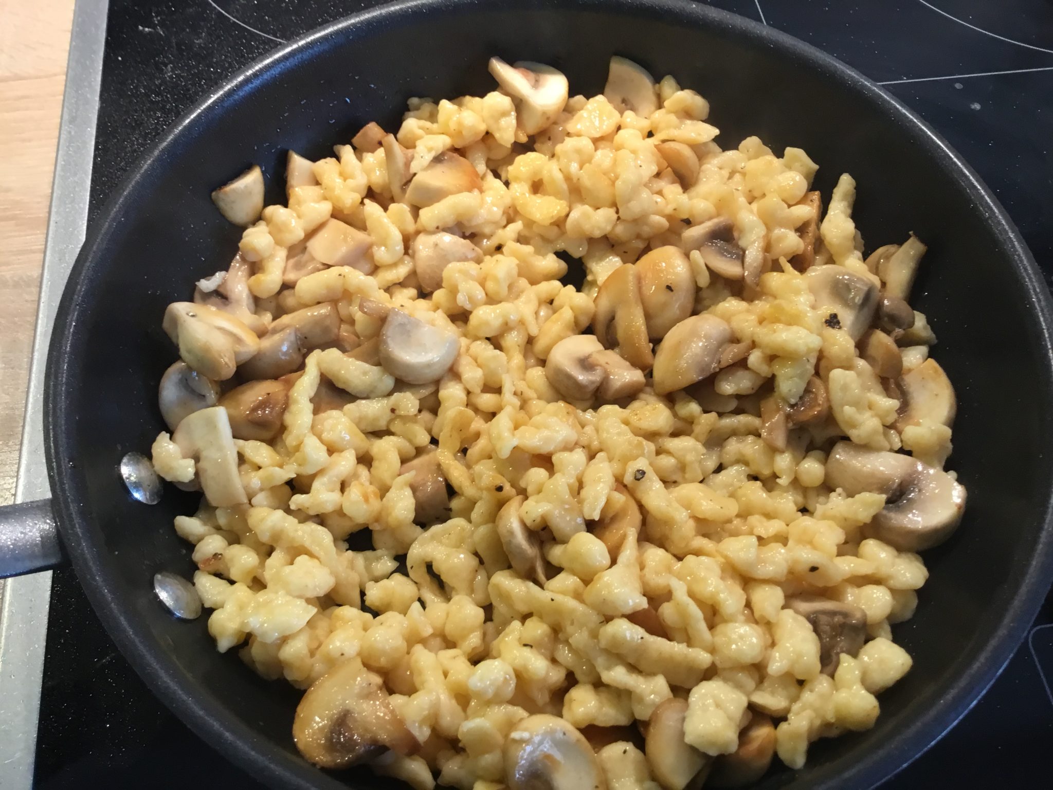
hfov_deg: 58.4
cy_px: 395
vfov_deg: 45.4
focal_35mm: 31
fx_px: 943
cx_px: 526
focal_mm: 3.3
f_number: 2.4
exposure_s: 1/33
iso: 64
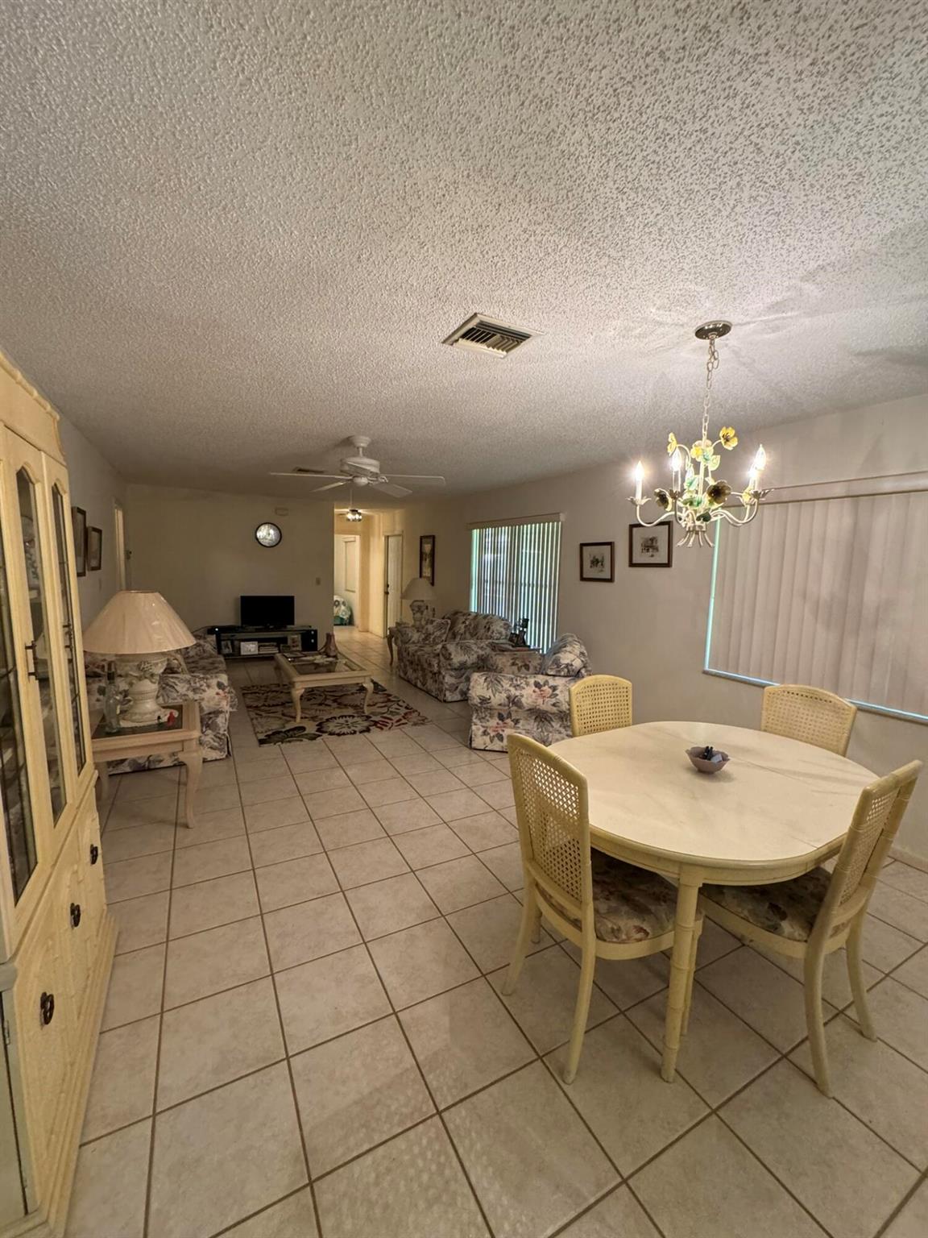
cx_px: 464
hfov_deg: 85.7
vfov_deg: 102.1
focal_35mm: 14
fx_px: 500
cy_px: 619
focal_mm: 2.22
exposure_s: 1/60
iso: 500
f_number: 2.2
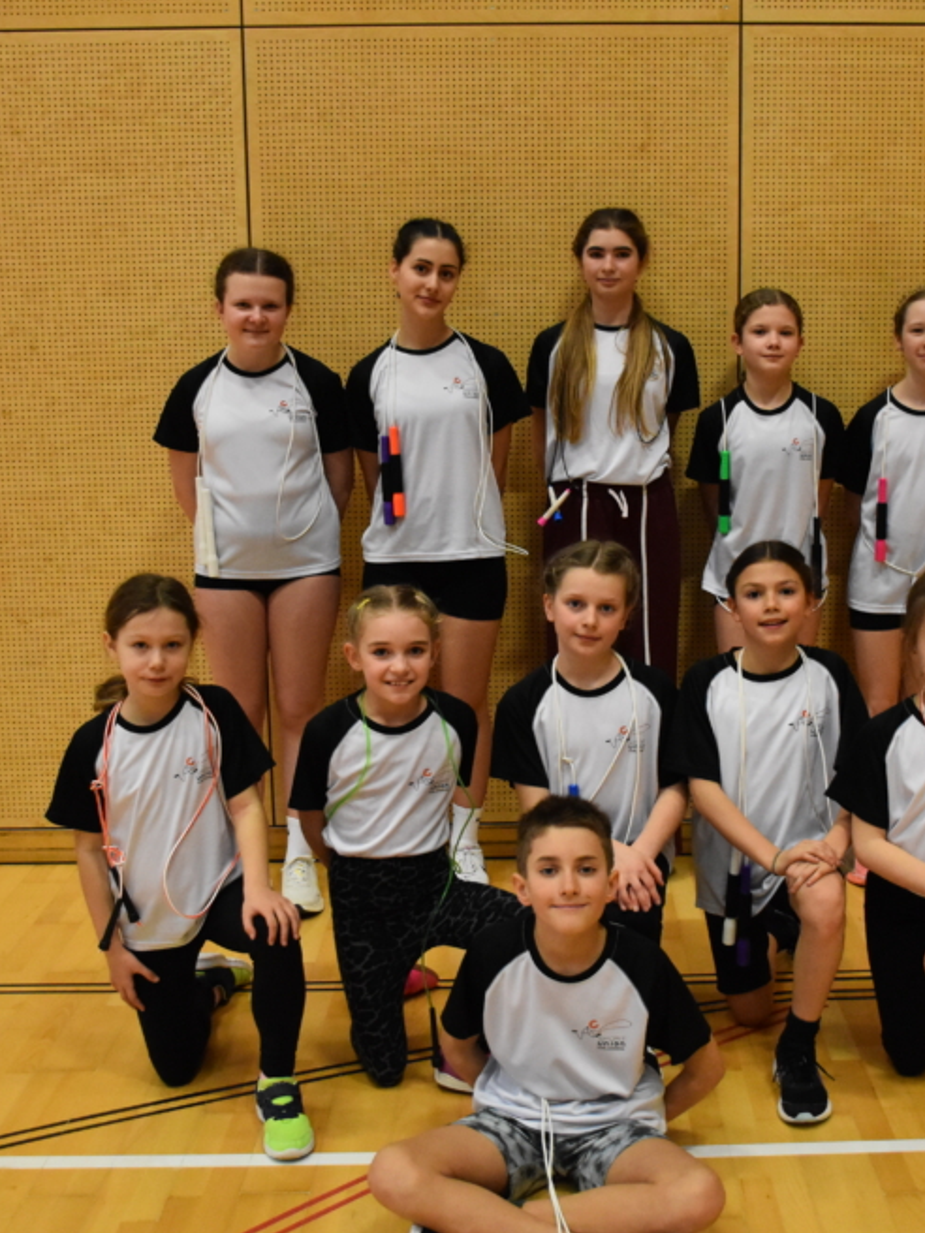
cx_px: 596
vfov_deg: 42.1
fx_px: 1603
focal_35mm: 45
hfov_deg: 32.0
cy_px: 614
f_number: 3.5
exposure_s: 1/250
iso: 3200
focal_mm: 20
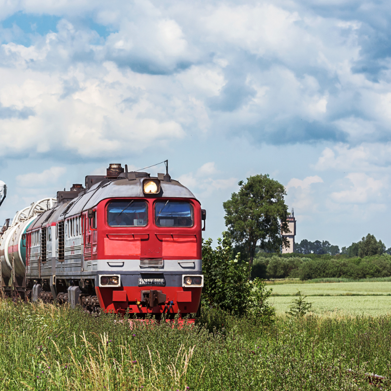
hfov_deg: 13.3
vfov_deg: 13.3
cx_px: 99
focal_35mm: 131
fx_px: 1674
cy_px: 195
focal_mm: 102
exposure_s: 1/1000
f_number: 11
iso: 200
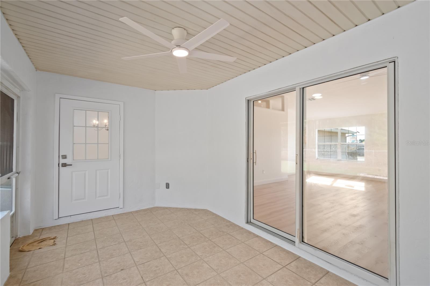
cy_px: 143
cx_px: 215
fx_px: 179
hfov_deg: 100.4
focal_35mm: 15
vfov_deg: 77.3
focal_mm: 10
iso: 250
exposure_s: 1/25
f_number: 9
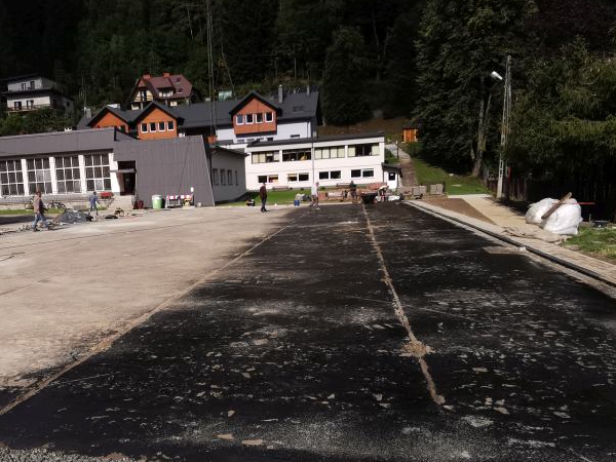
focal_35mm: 28
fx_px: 498
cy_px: 278
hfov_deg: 62.5
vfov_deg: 49.4
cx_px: 229
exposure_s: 1/1188
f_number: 2.2
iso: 50
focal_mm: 2.26
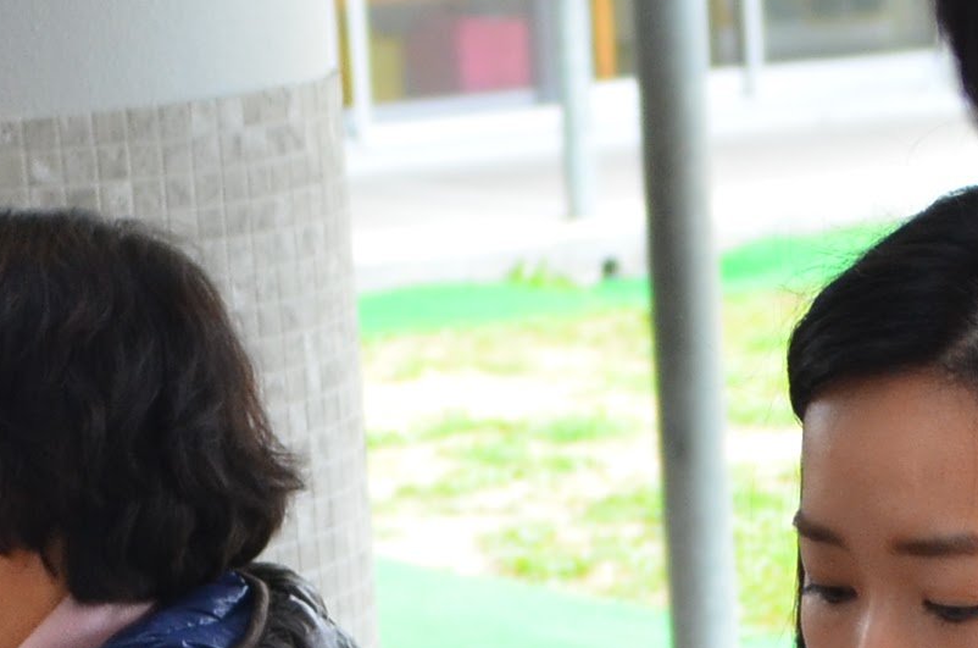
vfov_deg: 7.9
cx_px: 918
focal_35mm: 166
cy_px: 1259
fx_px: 4500
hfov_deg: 12.3
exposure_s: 1/180
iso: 560
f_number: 2.8
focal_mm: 24
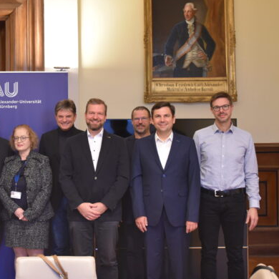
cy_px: 118
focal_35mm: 57
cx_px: 29
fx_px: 520
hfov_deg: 28.9
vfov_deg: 30.0
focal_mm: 34
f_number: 2.8
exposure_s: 1/60
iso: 2200
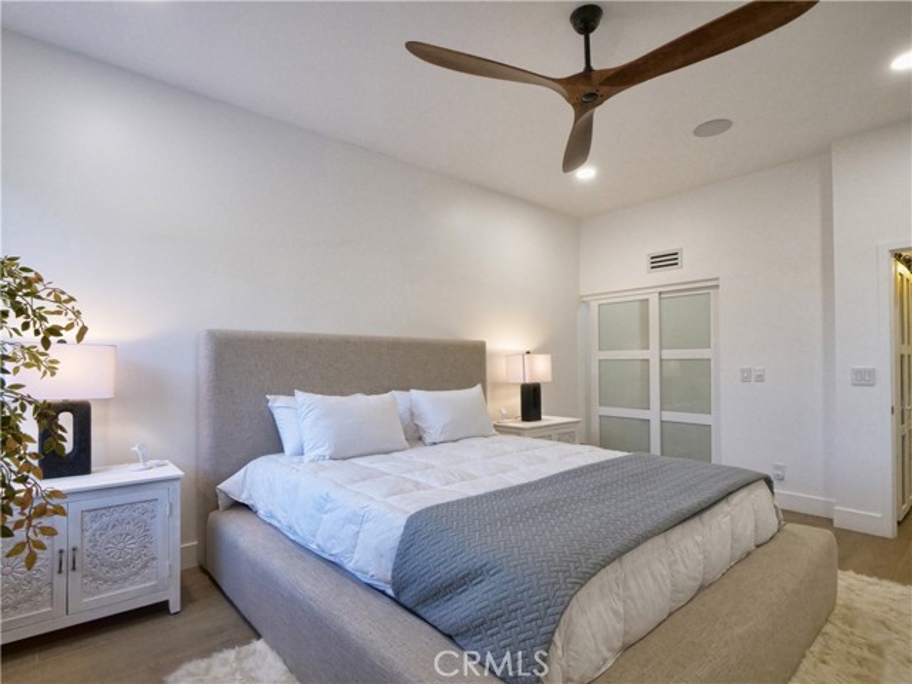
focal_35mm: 18
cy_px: 342
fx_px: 474
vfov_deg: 71.6
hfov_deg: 87.8
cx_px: 456
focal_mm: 9
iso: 2000
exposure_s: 1/50
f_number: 8
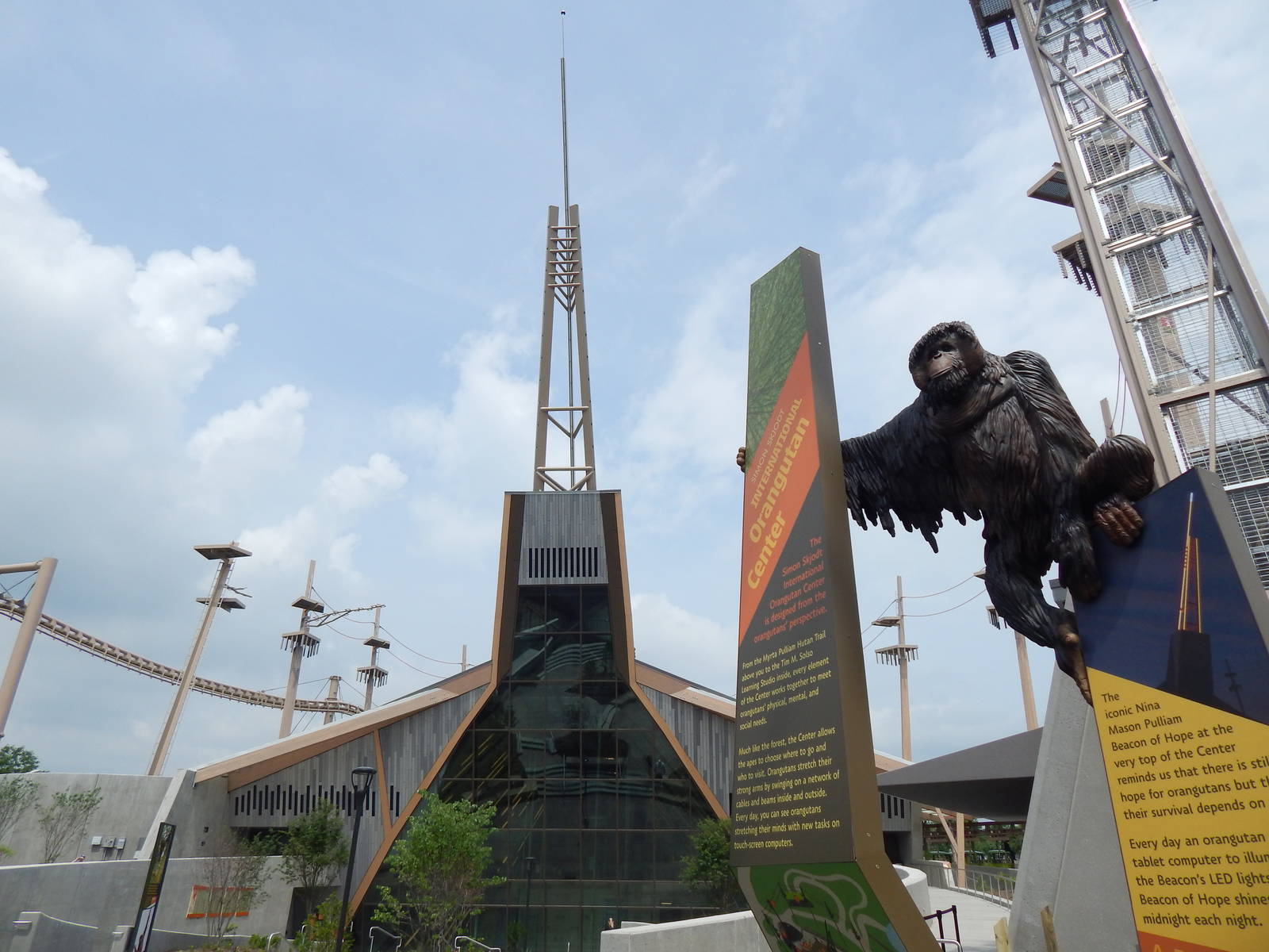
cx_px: 634
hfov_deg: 73.9
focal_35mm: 23
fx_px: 843
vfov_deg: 58.9
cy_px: 476
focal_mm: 4
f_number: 6
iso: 125
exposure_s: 1/800
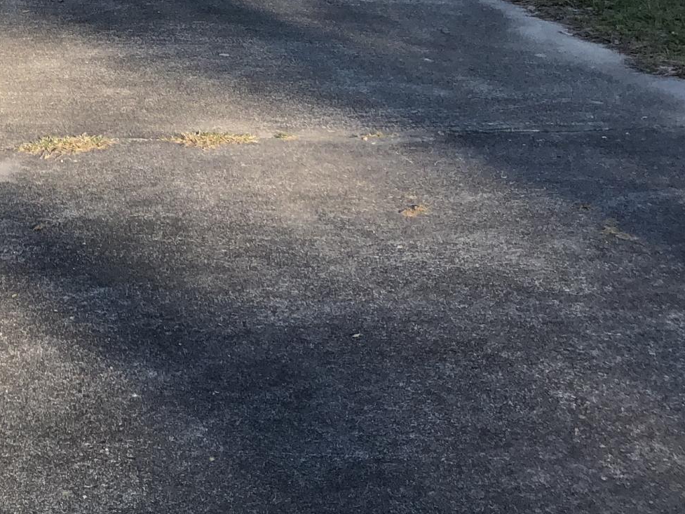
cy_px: -122
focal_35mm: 86
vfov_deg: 16.4
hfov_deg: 21.4
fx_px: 1702
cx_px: -108
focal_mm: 3.99
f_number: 1.8
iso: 20
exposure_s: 1/666
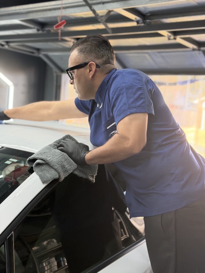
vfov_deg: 39.7
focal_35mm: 48
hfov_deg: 30.3
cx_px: 102
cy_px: 136
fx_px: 379
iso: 125
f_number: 1.78
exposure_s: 1/165
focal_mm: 6.76
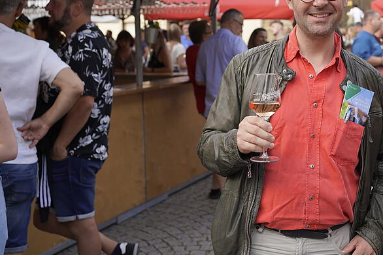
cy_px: 112
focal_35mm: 56
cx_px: 294
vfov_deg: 24.2
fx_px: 596
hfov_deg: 34.7
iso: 160
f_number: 4
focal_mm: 35
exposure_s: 1/160
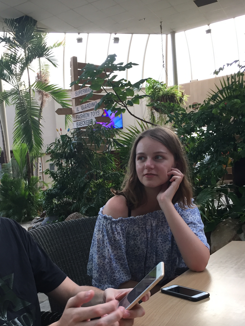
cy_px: 206
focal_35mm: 40
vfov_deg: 46.3
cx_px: 87
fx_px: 377
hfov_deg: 35.7
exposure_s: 1/33
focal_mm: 4.15
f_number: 2.2
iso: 32
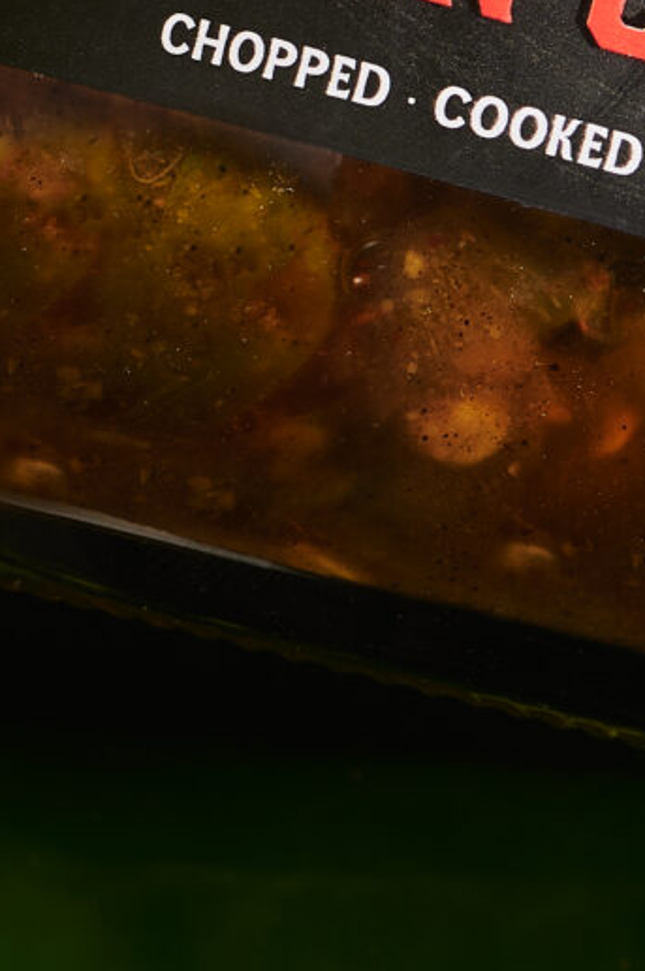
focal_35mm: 521
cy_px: -292
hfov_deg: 2.6
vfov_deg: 3.9
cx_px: 574
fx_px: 14029
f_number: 10
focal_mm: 105
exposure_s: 1/160
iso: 100
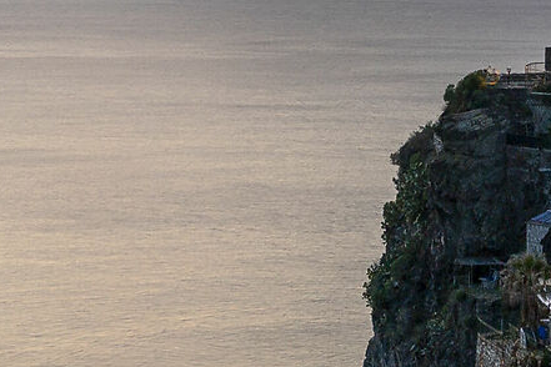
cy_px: -180
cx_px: 305
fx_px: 2250
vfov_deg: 9.1
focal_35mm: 147
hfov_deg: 14.0
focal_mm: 18
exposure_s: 1/1.67
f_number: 3.5
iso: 100
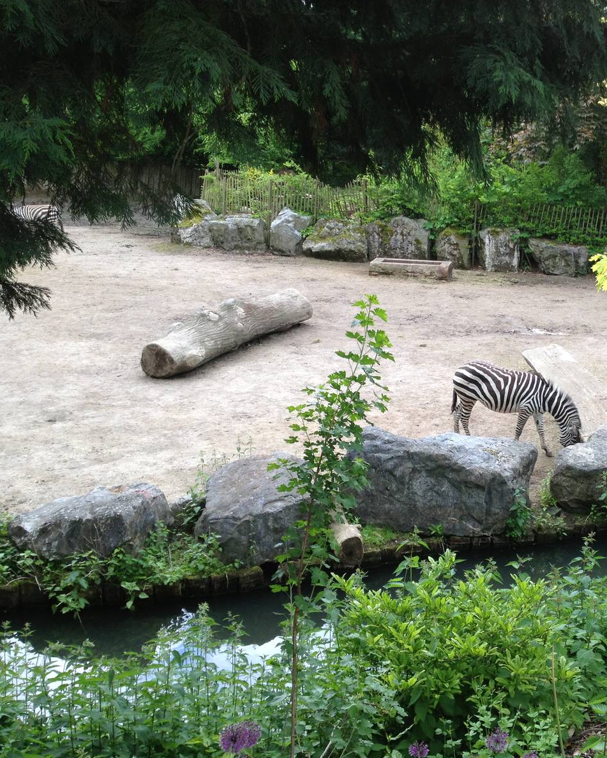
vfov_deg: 40.3
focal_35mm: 46
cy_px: 378
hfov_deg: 31.7
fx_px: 1033
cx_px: 502
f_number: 2.4
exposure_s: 1/149
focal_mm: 4.28
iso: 50
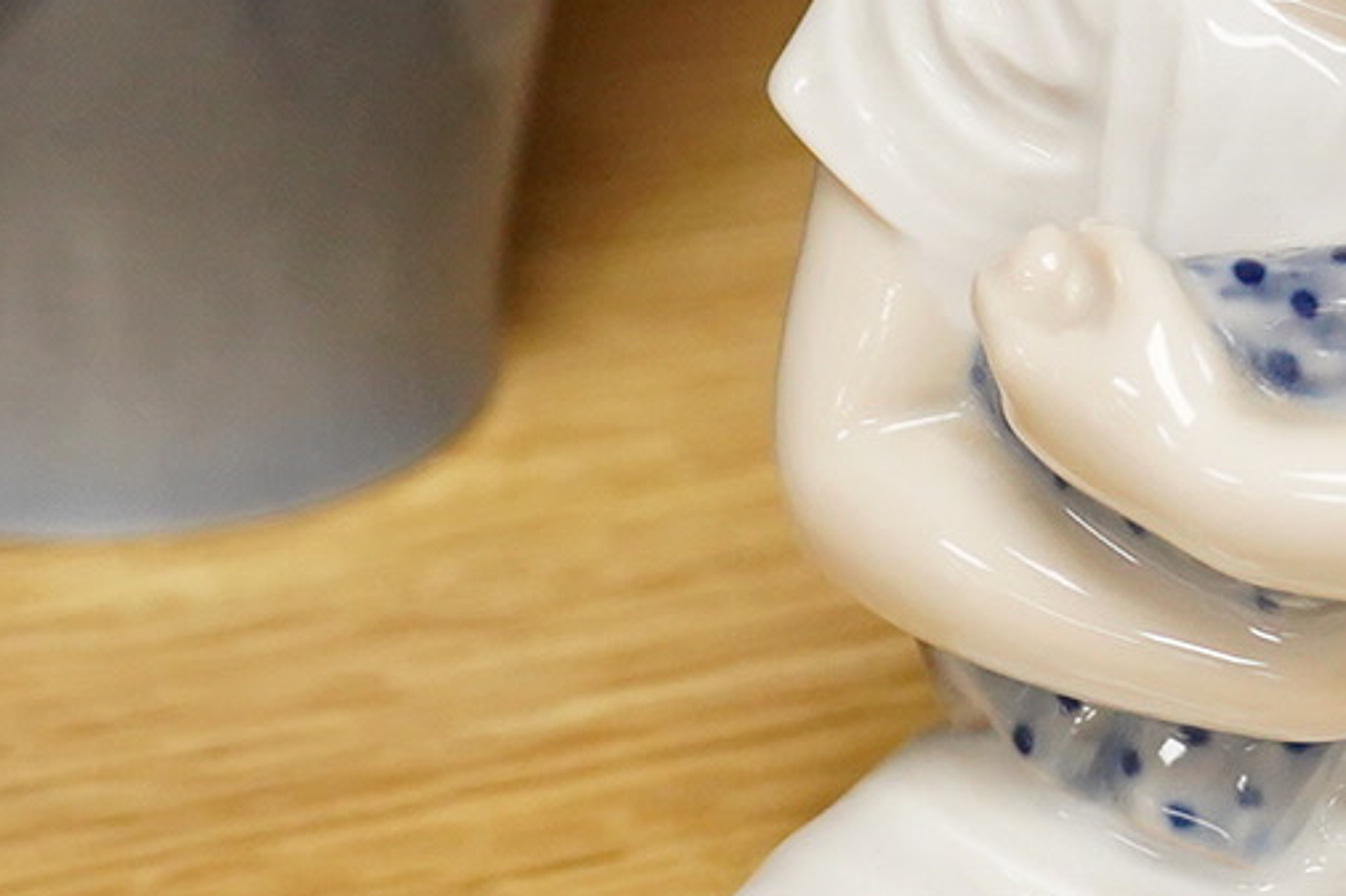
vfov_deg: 7.8
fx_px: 6541
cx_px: 1029
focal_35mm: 175
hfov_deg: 11.7
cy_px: 104
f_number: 6.3
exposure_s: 1/400
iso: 2500
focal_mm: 30
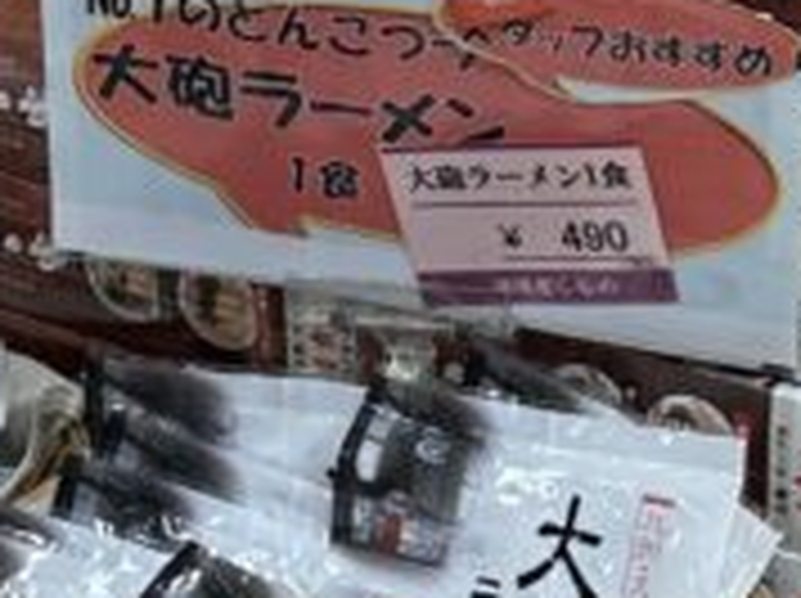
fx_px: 3998
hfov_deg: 11.4
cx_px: 288
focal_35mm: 173
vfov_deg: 8.5
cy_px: -58
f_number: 1.78
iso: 64
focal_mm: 6.86
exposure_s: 1/120
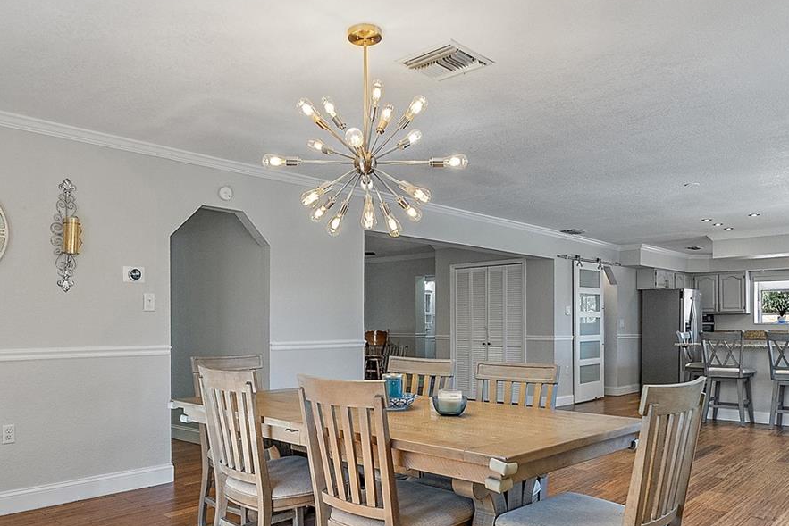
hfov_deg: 62.1
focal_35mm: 30
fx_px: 656
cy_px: 321
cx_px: 399
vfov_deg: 43.5
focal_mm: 16.5
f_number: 4
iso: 1600
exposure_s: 1/160
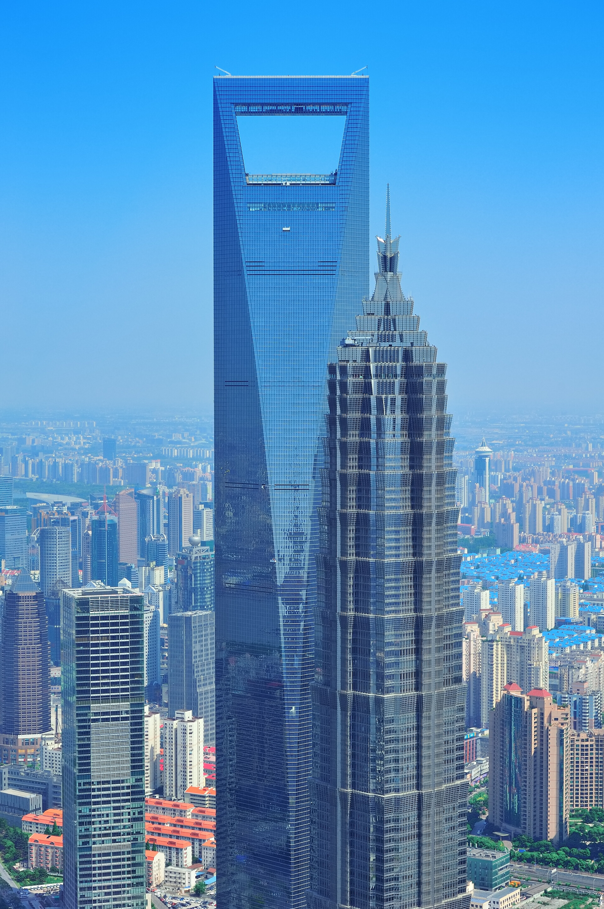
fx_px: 1765
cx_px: 302
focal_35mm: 70
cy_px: 454
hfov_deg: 19.4
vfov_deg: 28.9
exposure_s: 1/350
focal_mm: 70
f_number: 8
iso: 200
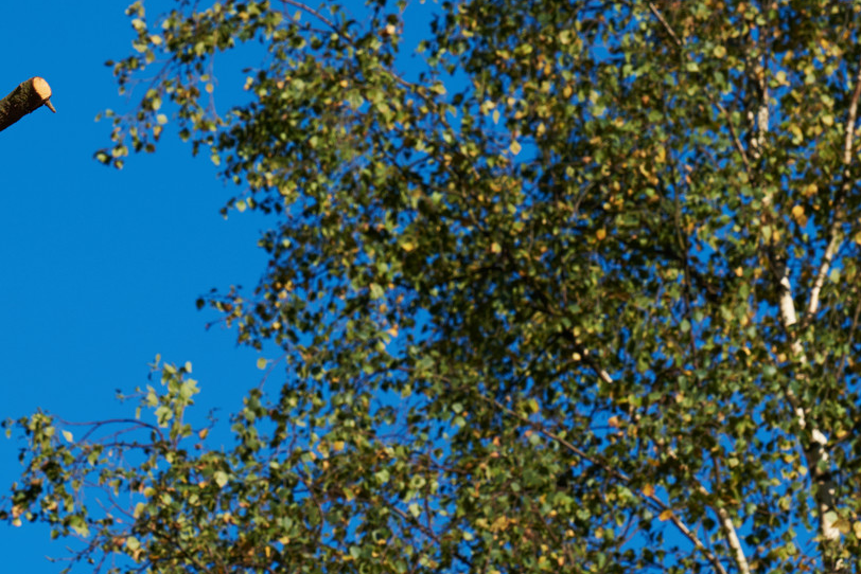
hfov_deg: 5.3
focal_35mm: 386
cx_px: 150
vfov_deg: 3.6
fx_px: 9235
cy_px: 17
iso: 100
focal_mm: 125
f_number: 8
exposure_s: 1/200
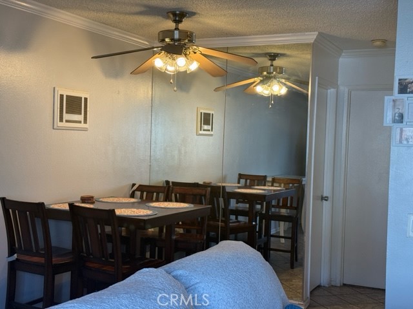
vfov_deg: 30.3
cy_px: 154
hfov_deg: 39.7
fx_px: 573
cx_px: 206
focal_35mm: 48
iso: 100
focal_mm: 6.76
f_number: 1.78
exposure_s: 1/136
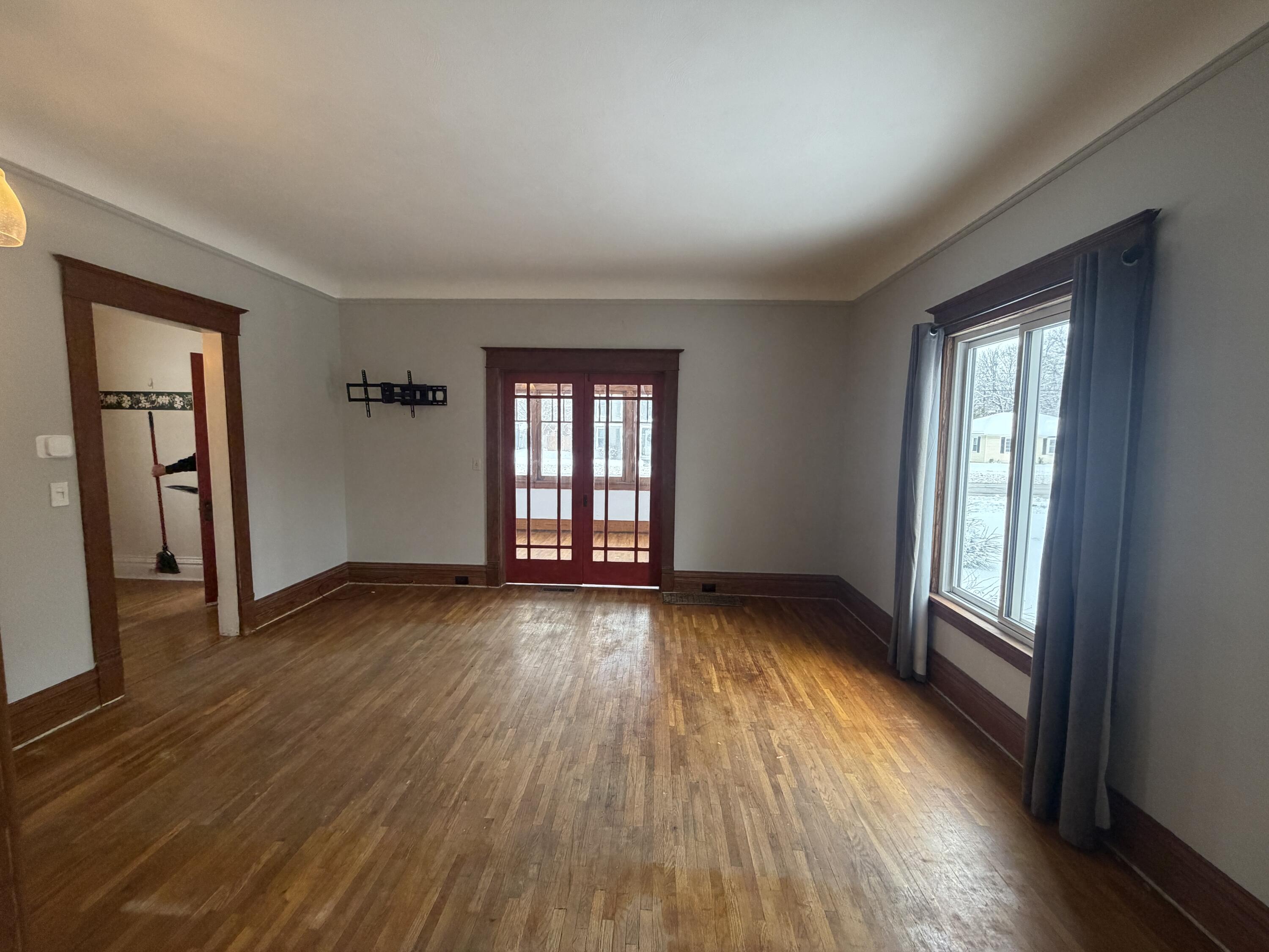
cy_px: 476
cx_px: 634
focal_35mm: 14
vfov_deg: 85.7
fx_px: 513
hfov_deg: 102.1
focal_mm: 2.22
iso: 320
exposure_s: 1/120
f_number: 2.2
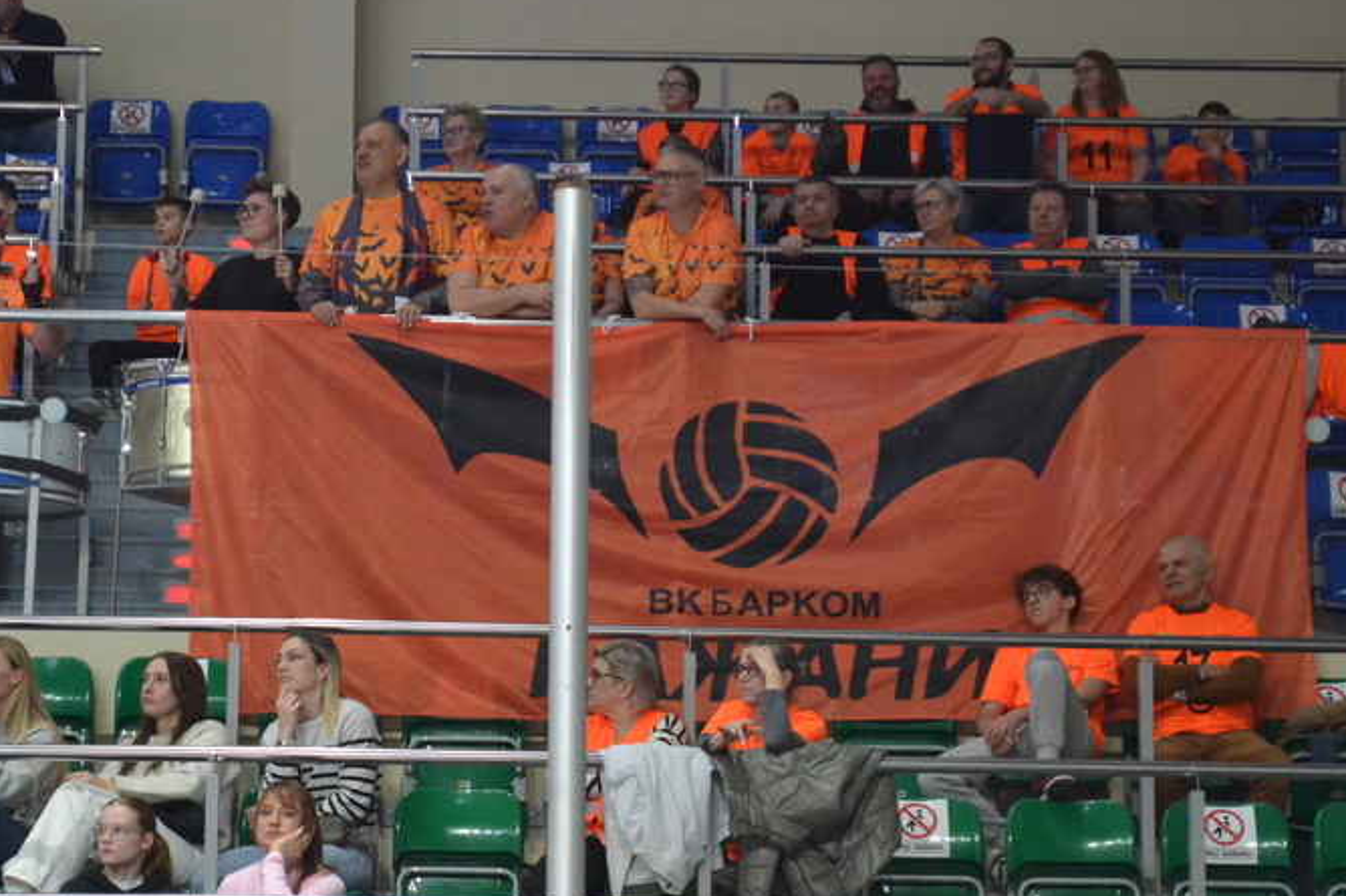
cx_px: 499
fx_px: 3949
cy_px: 530
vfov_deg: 13.0
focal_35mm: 106
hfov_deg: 19.3
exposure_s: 1/200
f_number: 5.6
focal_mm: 55
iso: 3200
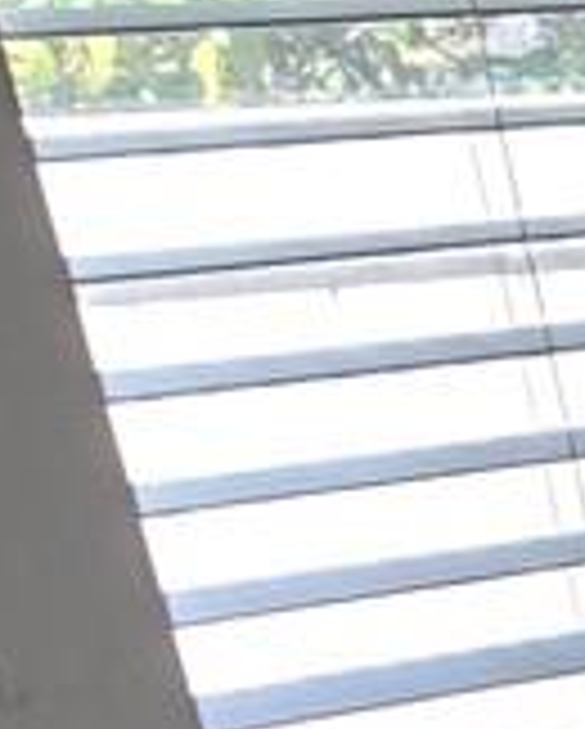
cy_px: 1044
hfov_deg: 8.0
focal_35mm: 125
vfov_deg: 14.5
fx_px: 2700
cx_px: 2286
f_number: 2.2
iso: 80
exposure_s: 1/120
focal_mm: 2.2
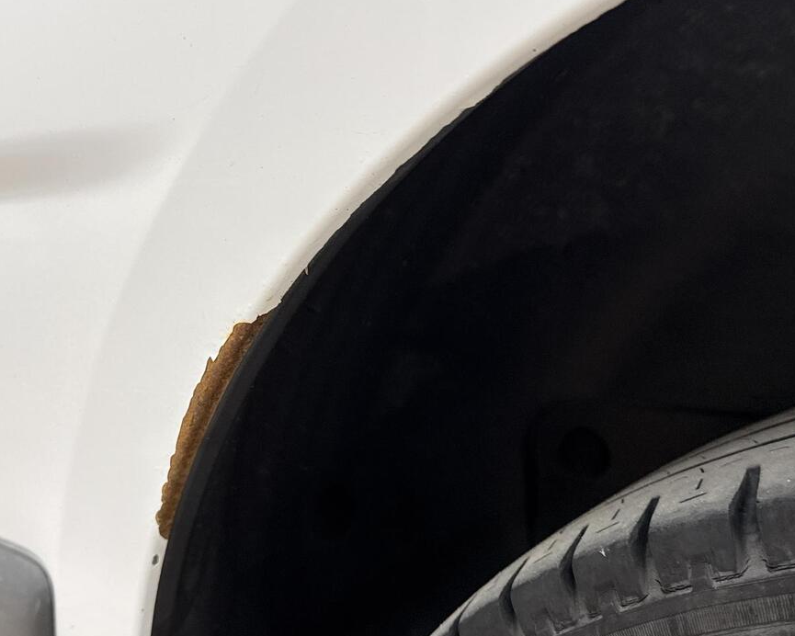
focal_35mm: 39
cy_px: 389
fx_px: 918
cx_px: 380
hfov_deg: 46.8
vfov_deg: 38.0
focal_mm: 6.76
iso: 160
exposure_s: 1/100
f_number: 1.78
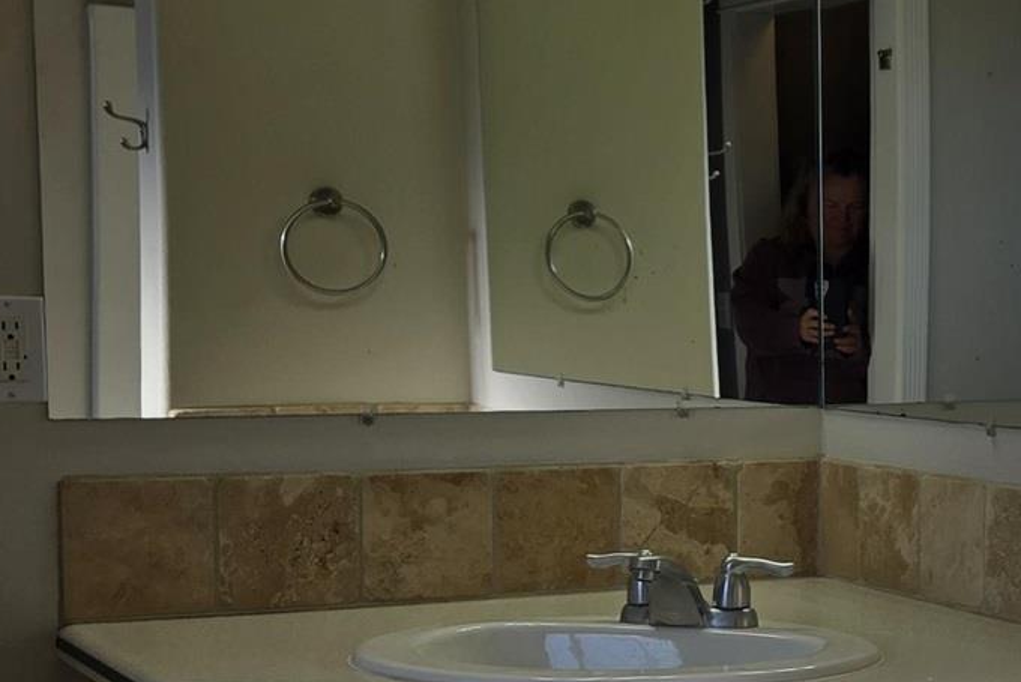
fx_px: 2298
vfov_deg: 16.8
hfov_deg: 23.0
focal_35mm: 81
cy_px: 493
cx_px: 1225
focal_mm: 5.4
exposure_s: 1/726
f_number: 1.8
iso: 25
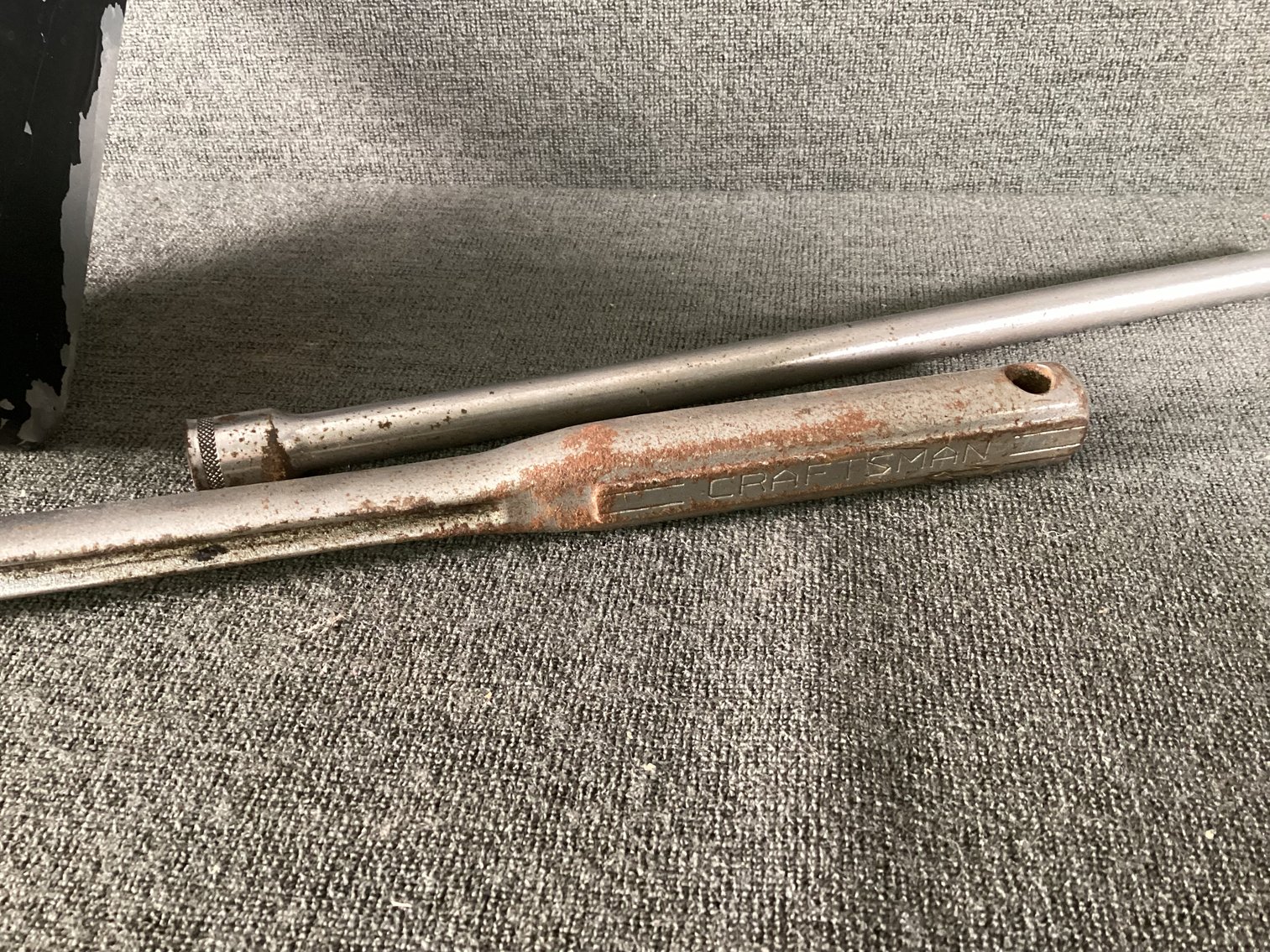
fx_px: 1137
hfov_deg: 58.3
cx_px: 635
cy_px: 476
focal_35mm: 31
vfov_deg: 45.4
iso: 320
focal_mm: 3.3
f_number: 2.4
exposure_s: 1/40
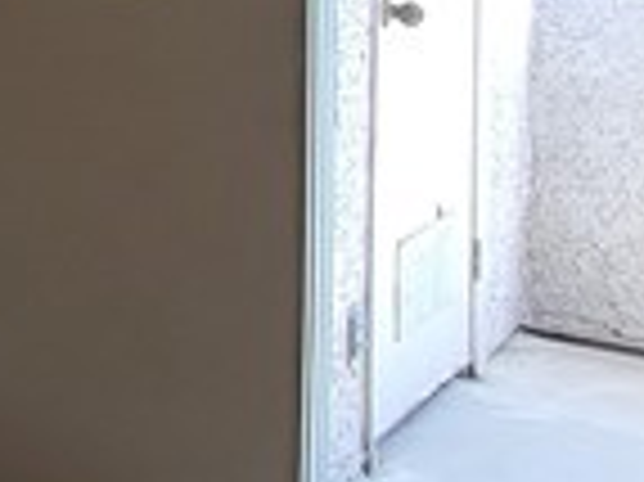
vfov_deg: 14.9
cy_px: -198
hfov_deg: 13.1
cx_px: -1054
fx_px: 1729
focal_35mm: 93
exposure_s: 1/120
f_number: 2.2
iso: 100
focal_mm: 2.2
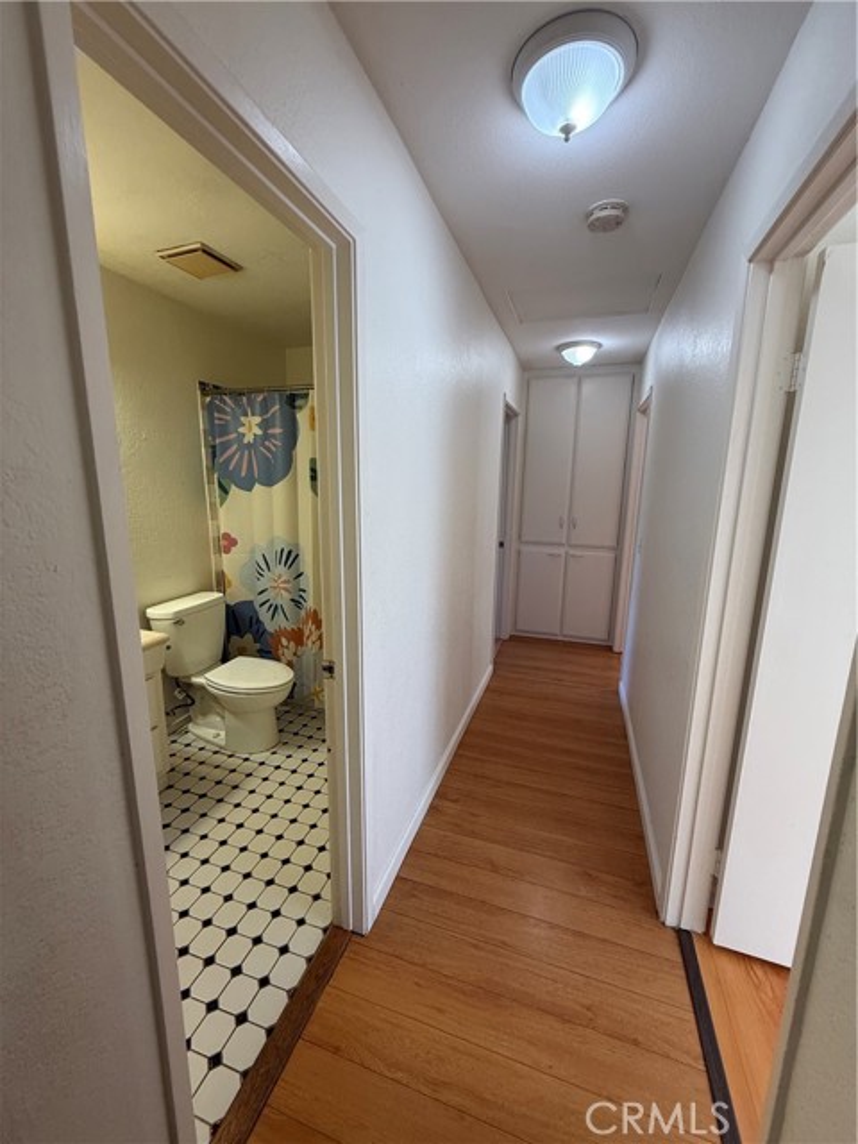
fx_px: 463
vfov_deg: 102.1
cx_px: 429
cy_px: 572
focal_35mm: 14
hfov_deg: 85.7
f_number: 2.2
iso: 160
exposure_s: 1/120
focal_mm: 2.22
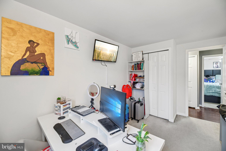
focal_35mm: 14
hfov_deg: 104.3
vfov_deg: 81.2
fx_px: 88
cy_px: 76
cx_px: 113
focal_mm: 14
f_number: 8
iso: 400
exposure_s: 1/3.33
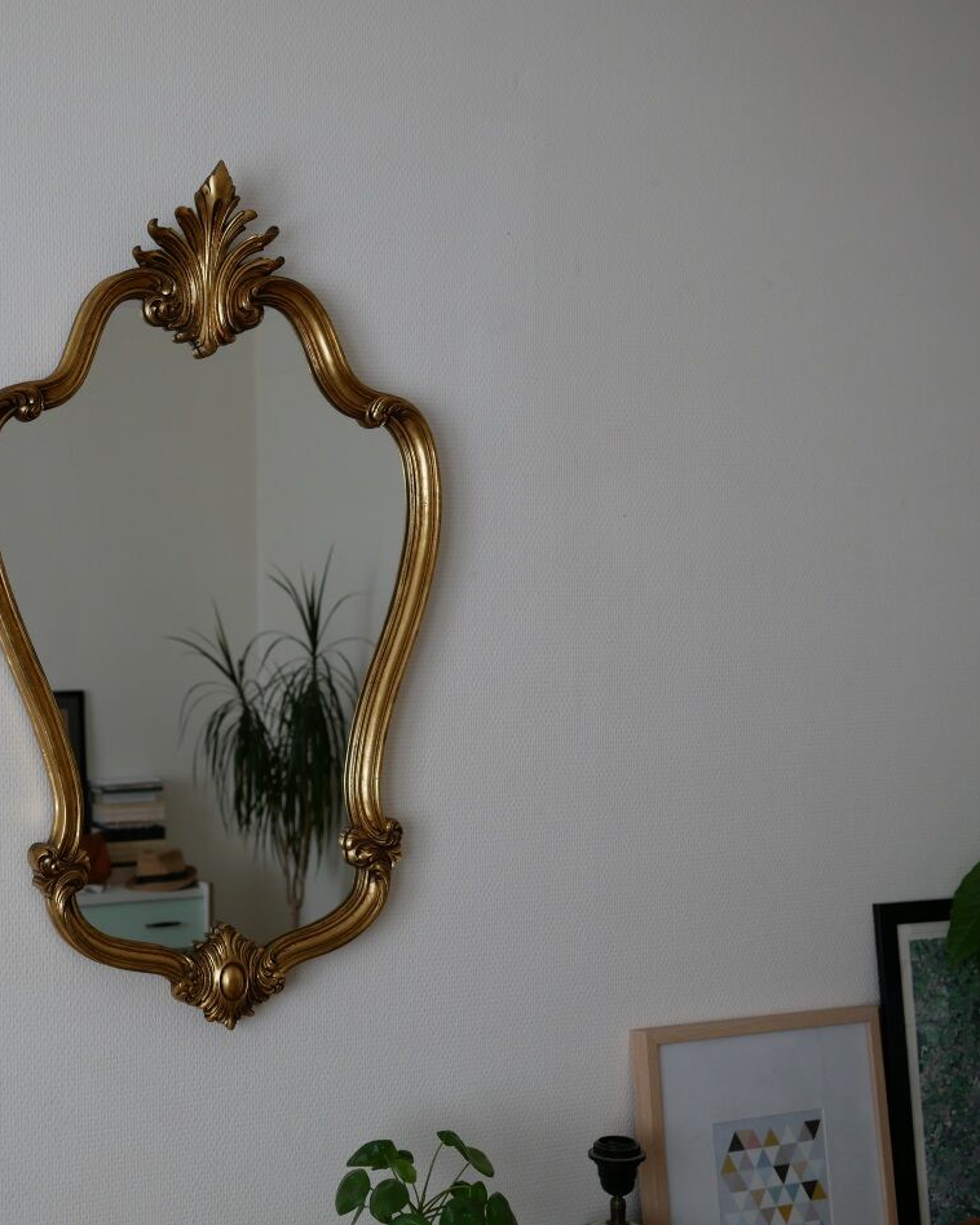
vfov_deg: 35.4
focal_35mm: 53
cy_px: 616
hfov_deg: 27.9
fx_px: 1922
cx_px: 176
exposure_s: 1/250
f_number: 2.8
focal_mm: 20
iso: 200
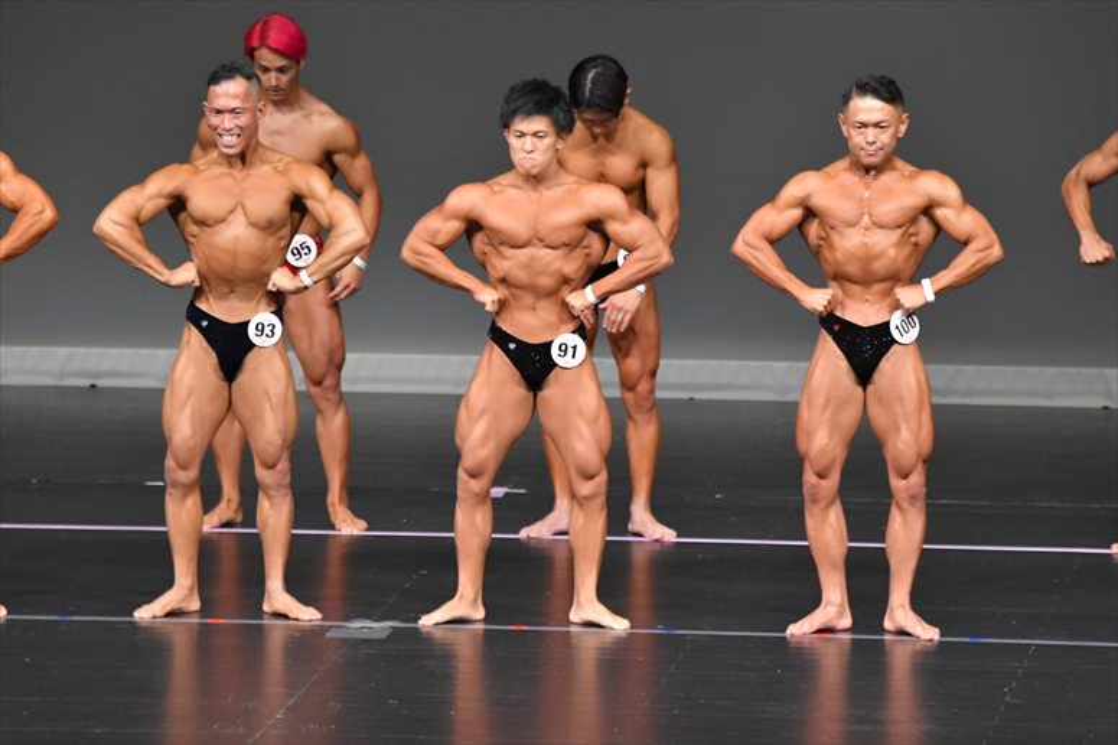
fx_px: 9778
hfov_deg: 6.5
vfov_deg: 4.4
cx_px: 559
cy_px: 372
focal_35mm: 315
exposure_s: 1/400
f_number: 5.6
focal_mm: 210
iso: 5000
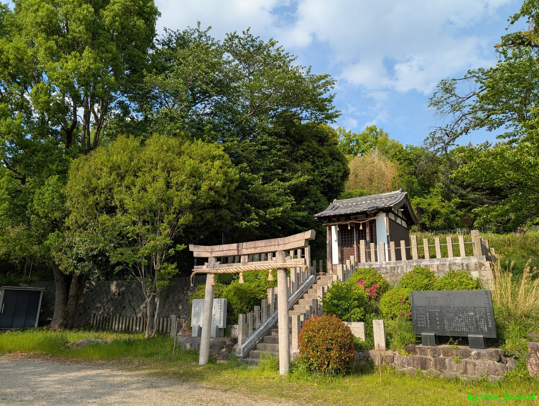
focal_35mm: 24
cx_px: 270
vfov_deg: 56.9
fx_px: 374
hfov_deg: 71.5
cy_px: 203
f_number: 1.68
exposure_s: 1/715
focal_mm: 6.9
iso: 19
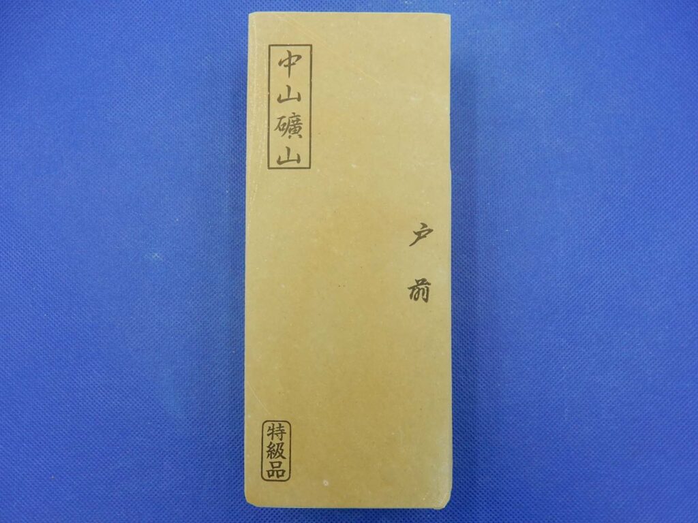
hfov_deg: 69.4
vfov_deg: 54.9
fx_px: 504
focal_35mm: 25
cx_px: 349
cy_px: 262
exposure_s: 1/80
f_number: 3.7
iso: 125
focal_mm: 4.5
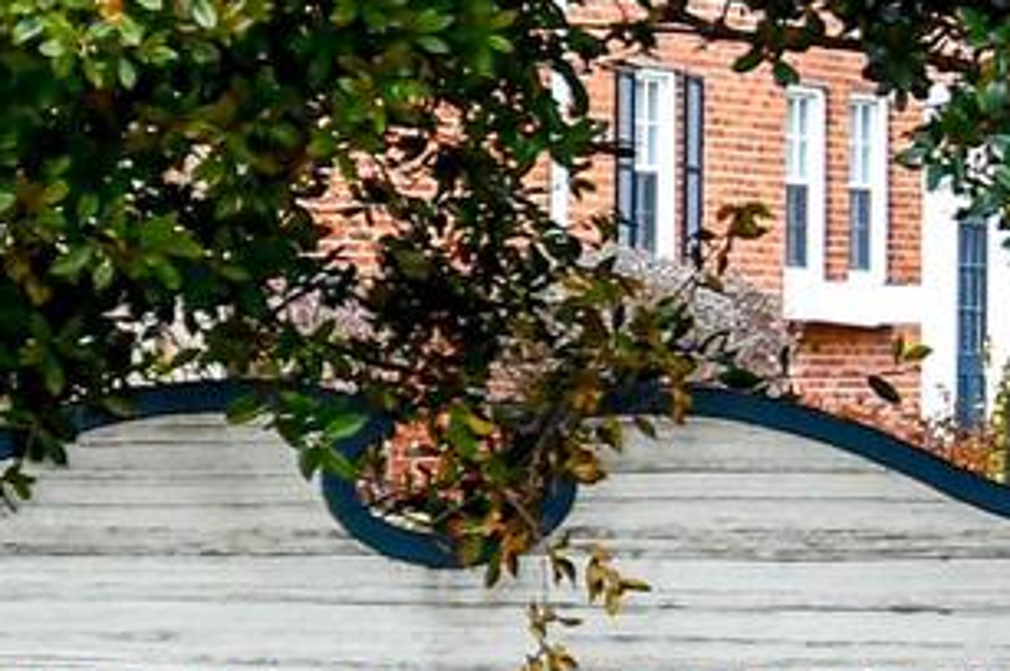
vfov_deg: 8.1
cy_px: 500
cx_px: 385
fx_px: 4736
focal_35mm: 169
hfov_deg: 12.2
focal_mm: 24
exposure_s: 1/250
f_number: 4
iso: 640
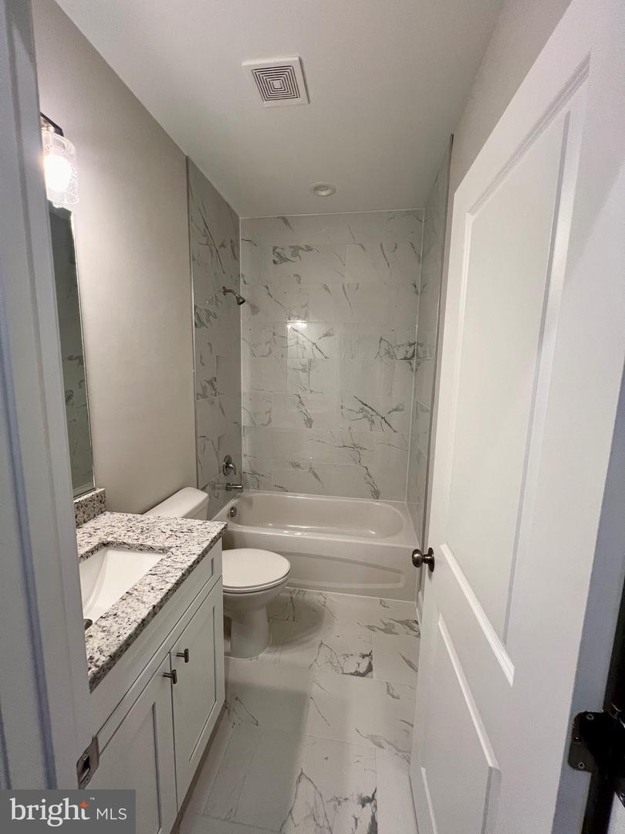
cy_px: 417
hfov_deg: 89.9
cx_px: 312
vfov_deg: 106.2
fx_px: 313
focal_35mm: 13
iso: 160
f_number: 1.8
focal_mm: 1.57
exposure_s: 1/120
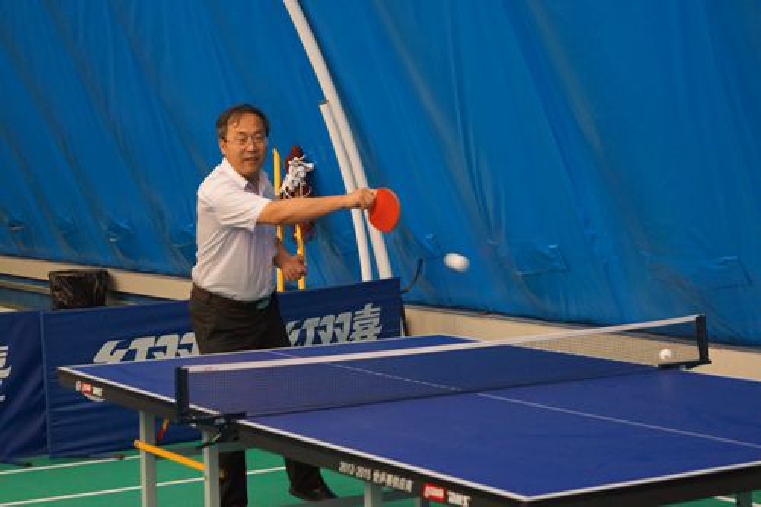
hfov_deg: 24.6
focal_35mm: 82
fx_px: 1743
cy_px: 254
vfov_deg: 16.5
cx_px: 380
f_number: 5.6
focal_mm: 55
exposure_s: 1/125
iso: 1600
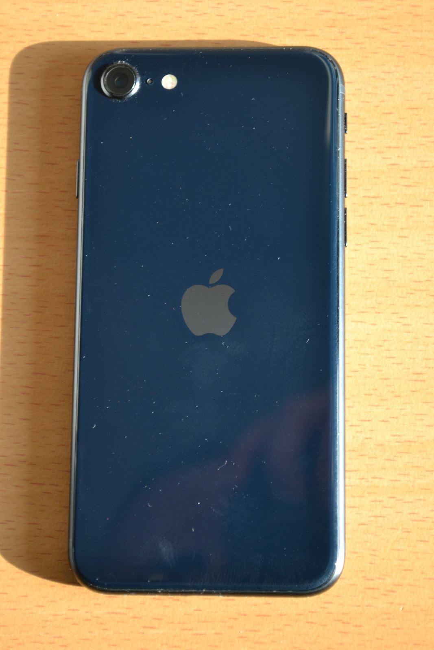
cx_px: 217
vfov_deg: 24.6
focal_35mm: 82
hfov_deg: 16.6
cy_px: 325
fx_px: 1491
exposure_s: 1/60
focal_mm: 55
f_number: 5.6
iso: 500
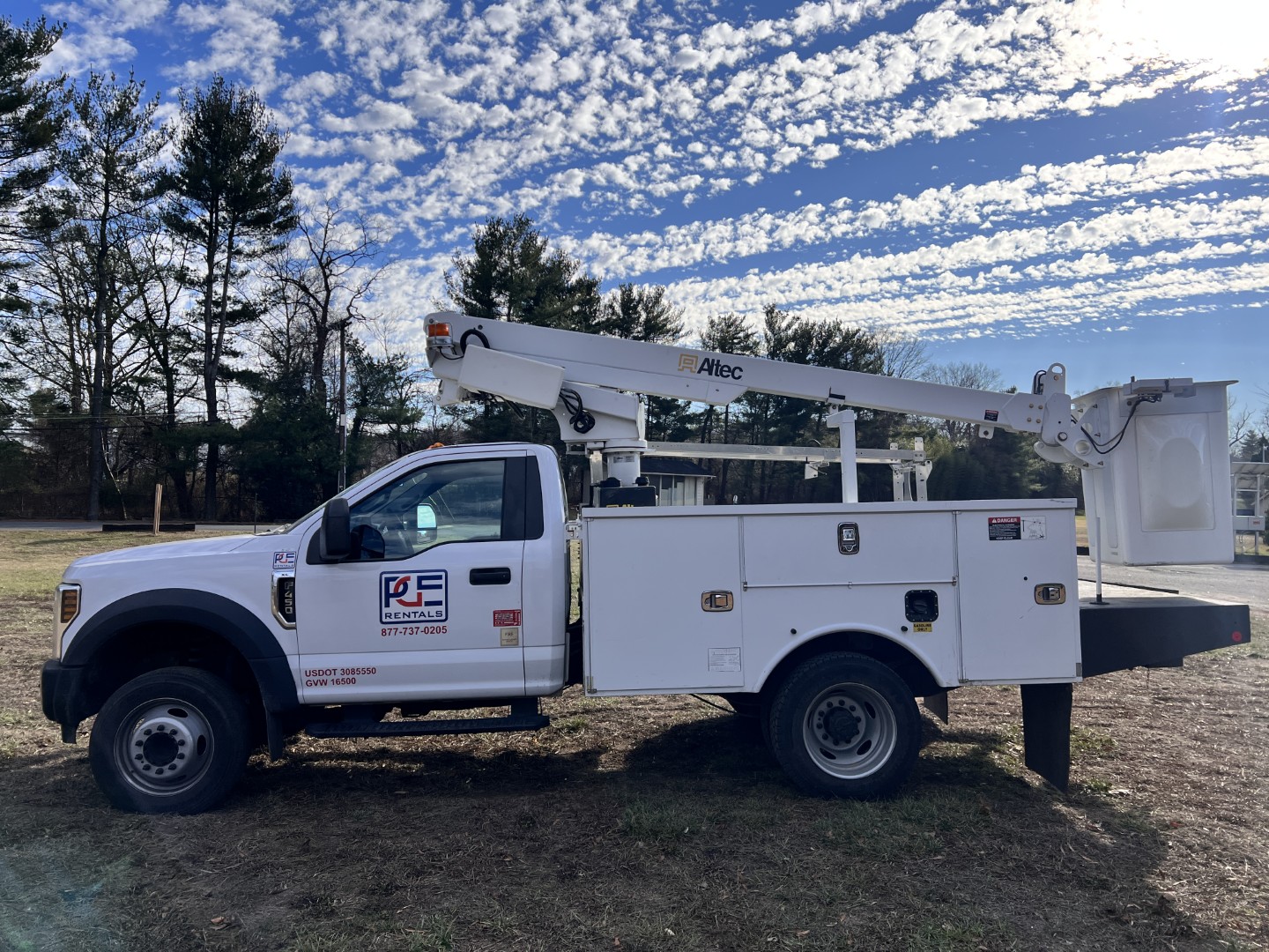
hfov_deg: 67.3
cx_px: 634
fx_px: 953
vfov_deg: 53.1
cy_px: 476
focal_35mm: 26
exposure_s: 1/5319
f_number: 1.5
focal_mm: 5.7
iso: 50
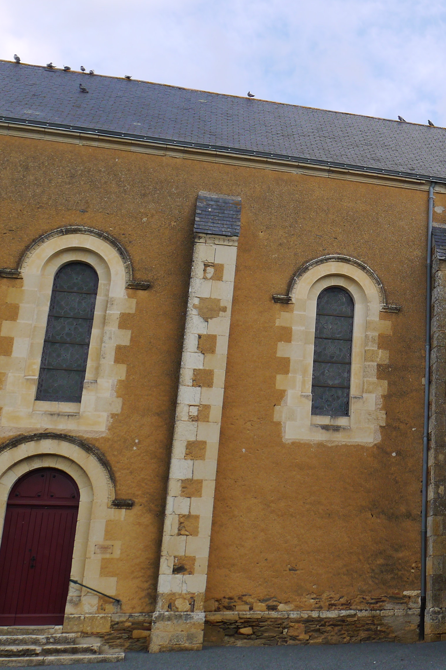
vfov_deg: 34.3
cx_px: 575
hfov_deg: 21.3
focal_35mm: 58
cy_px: 243
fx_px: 1078
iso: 160
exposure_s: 1/400
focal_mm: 16
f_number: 7.1
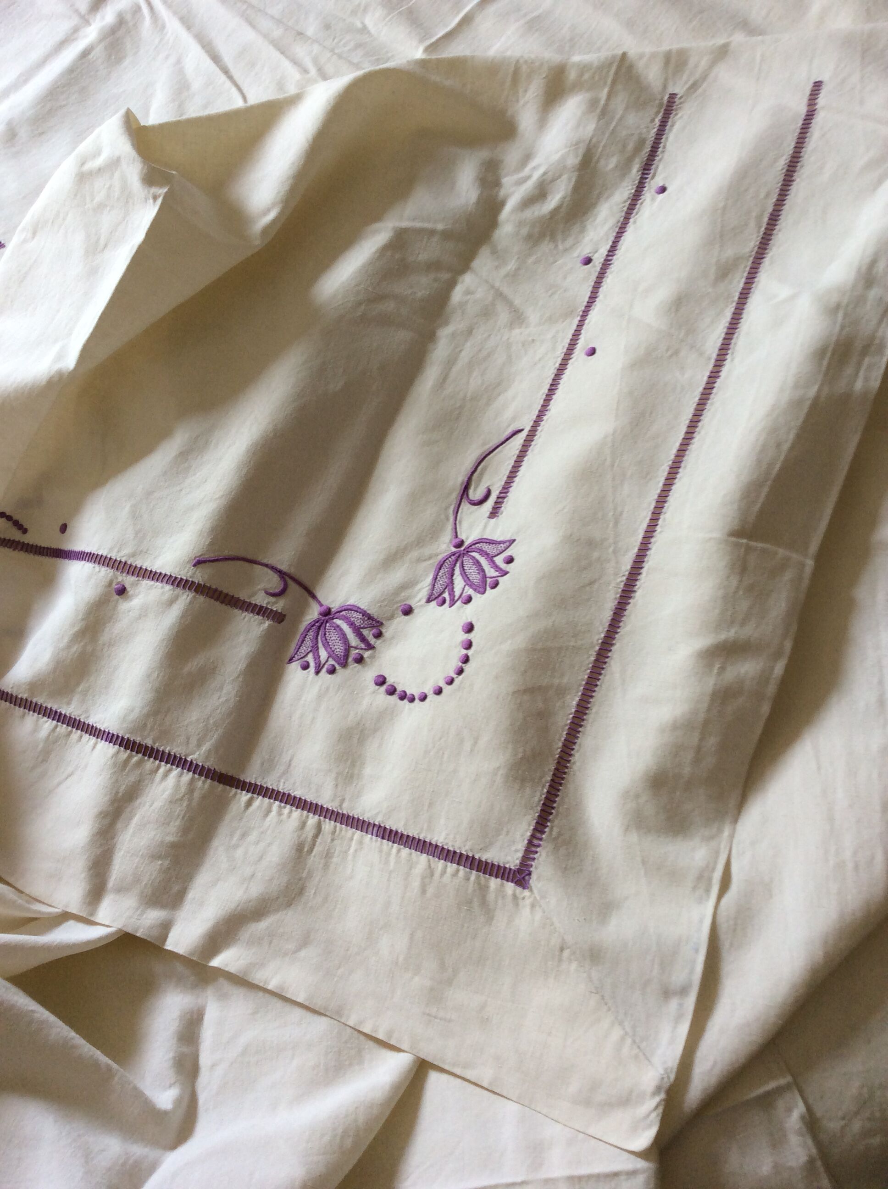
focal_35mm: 32
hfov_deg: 44.1
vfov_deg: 56.9
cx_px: 444
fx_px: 1097
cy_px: 594
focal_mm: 3.3
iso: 50
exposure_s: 1/50
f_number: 2.4
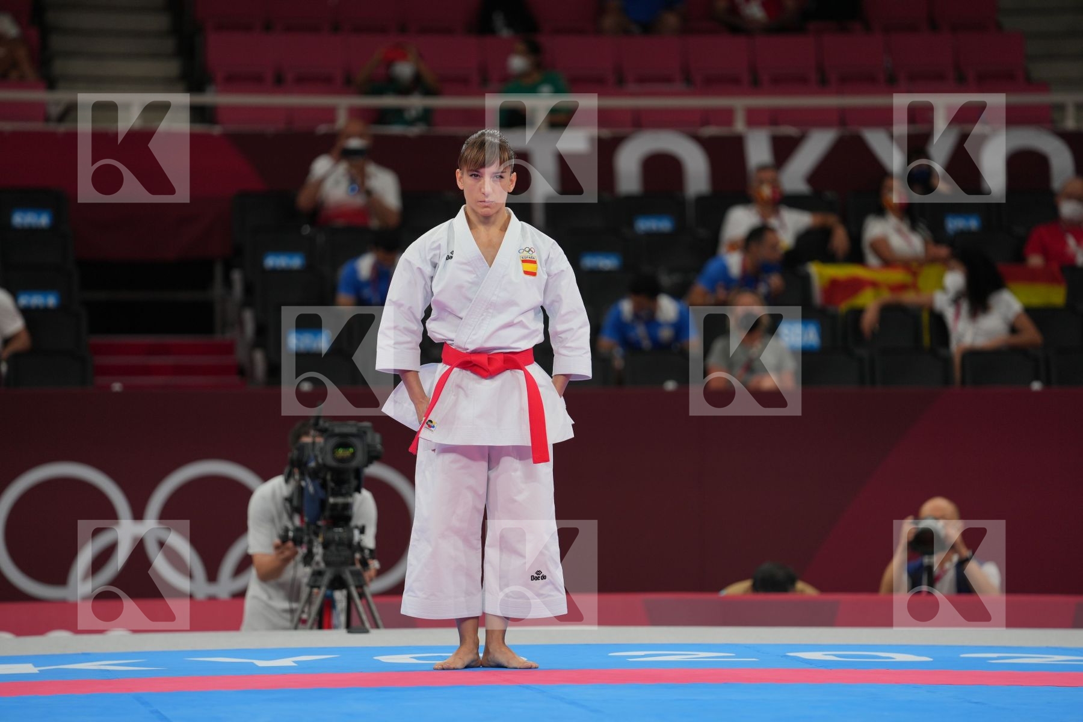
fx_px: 6016
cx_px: 542
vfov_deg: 6.9
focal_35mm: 200
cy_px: 361
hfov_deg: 10.3
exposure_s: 1/500
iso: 320
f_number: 2.8
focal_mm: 200
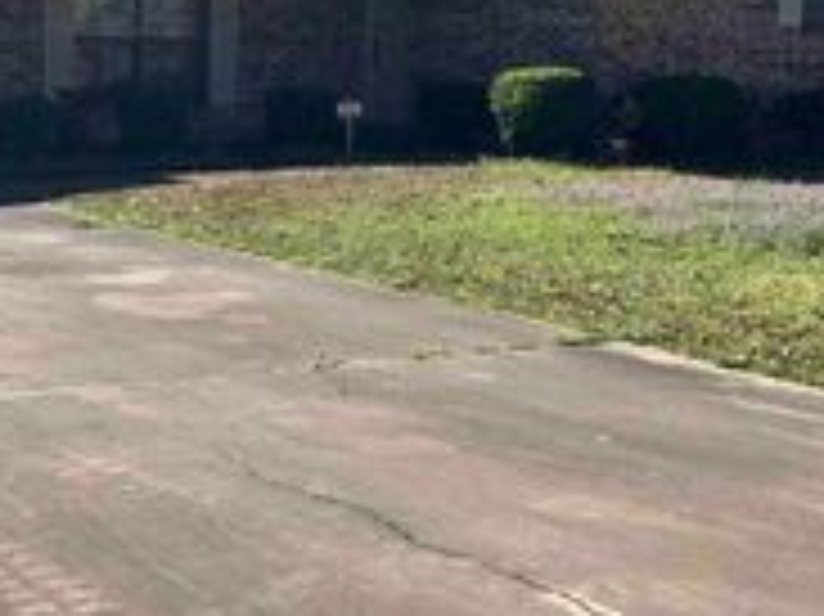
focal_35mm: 71
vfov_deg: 20.6
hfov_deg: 26.6
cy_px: 169
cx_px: 95
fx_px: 1689
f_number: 1.6
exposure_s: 1/2825
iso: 50
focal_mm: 5.1
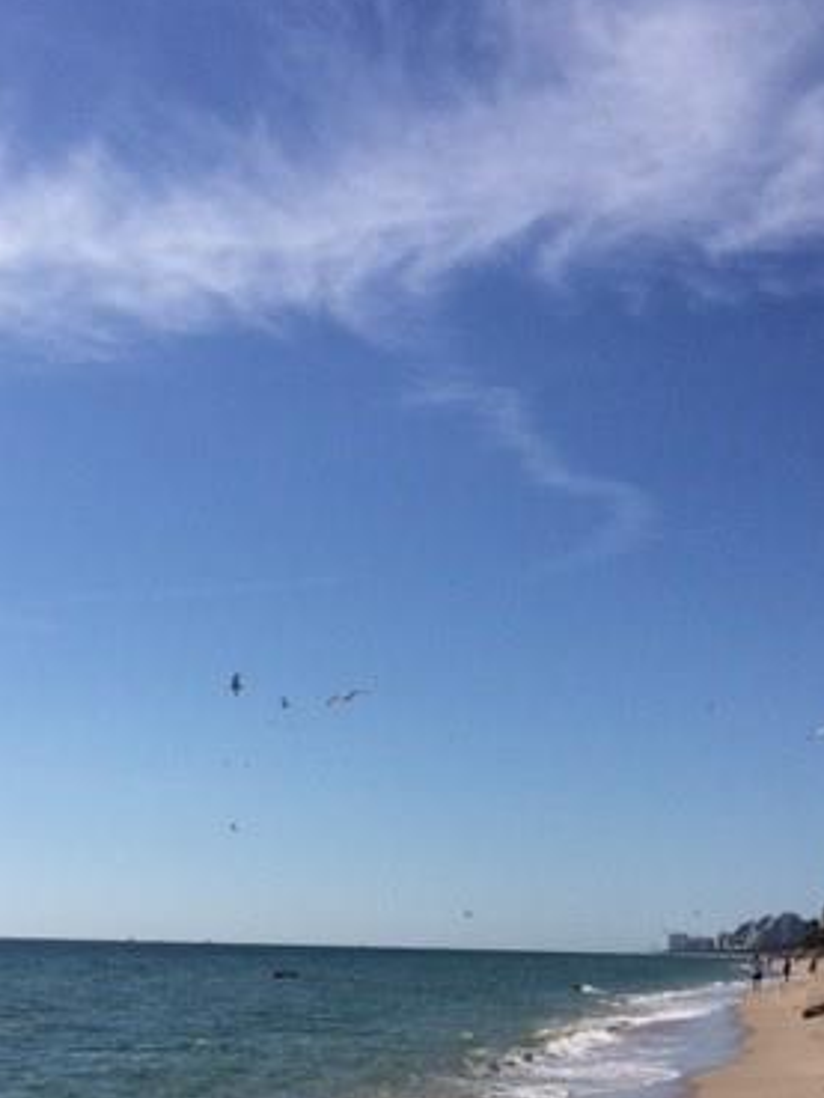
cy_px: 887
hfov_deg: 27.9
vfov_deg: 35.6
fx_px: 1649
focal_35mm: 52
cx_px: 283
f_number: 2.2
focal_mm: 4.12
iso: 40
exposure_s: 1/8264
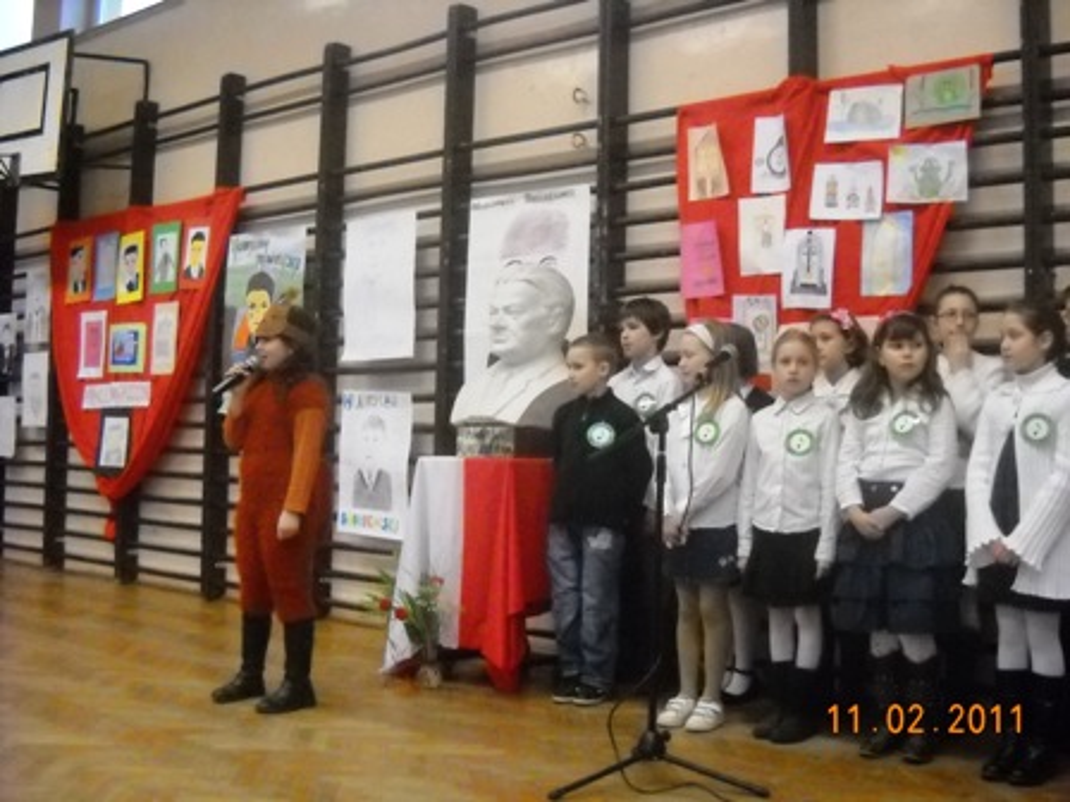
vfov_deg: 35.1
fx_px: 1267
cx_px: 535
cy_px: 401
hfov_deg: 45.8
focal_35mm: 41
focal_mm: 6.72
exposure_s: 1/64
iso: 800
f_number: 3.1
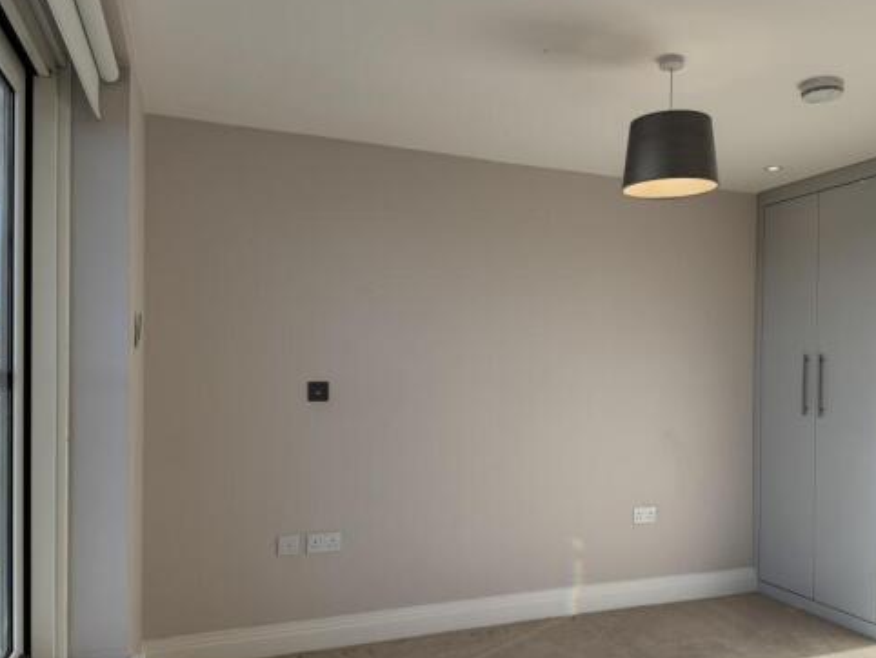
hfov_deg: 61.2
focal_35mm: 29
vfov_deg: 48.1
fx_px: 734
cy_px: 374
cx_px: 521
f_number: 1.78
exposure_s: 1/1261
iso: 80
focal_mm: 6.76
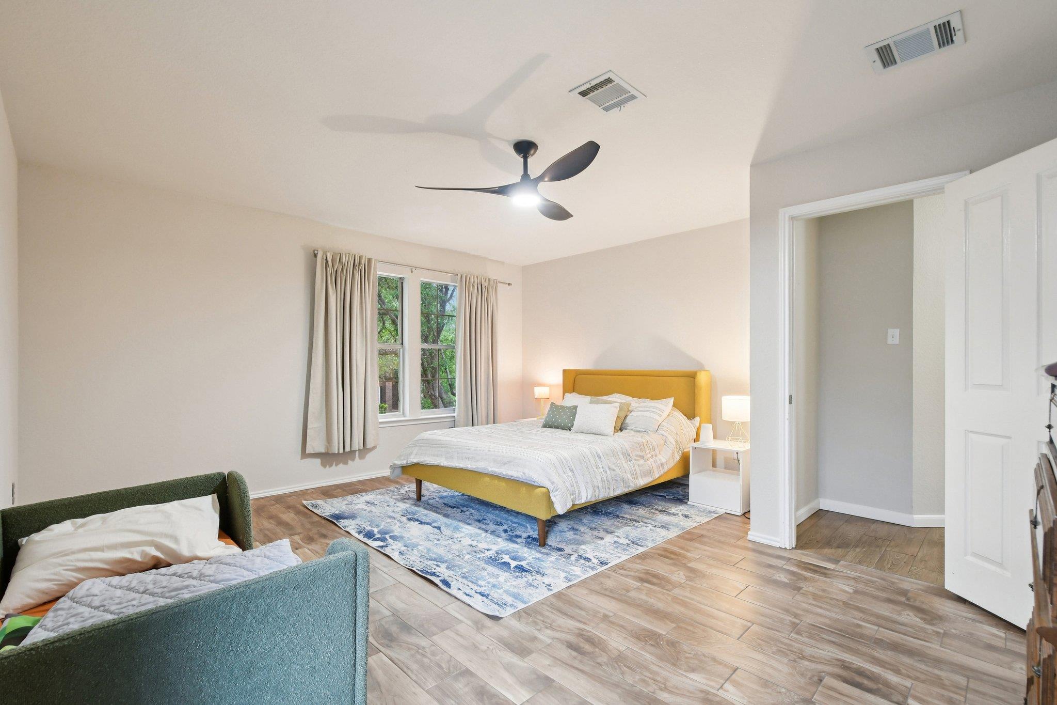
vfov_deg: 77.3
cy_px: 352
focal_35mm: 15
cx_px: 528
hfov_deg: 100.4
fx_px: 440
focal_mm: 10
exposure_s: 1/8
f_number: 8
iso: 400
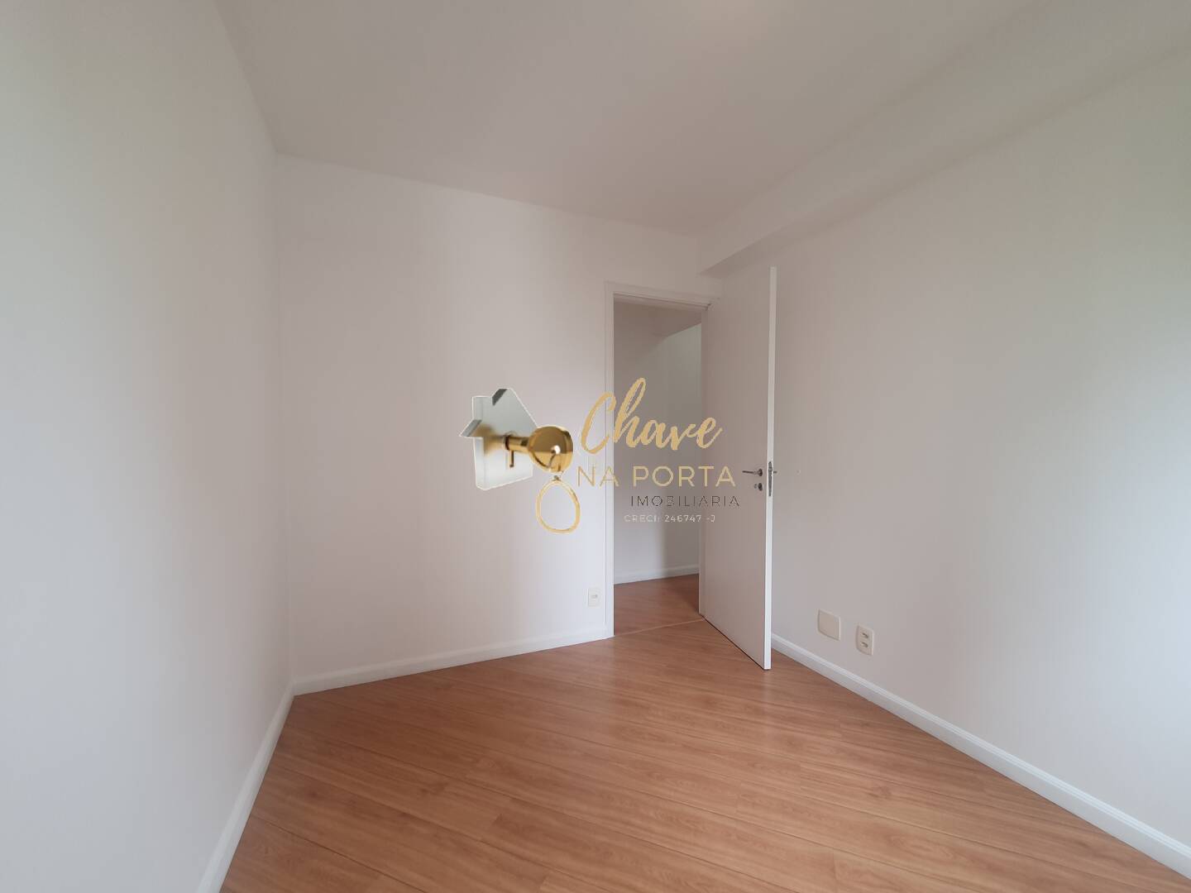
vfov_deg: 89.9
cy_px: 446
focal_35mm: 13
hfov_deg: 106.2
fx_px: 447
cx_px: 596
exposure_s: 1/60
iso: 64
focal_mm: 1.8
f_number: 2.2
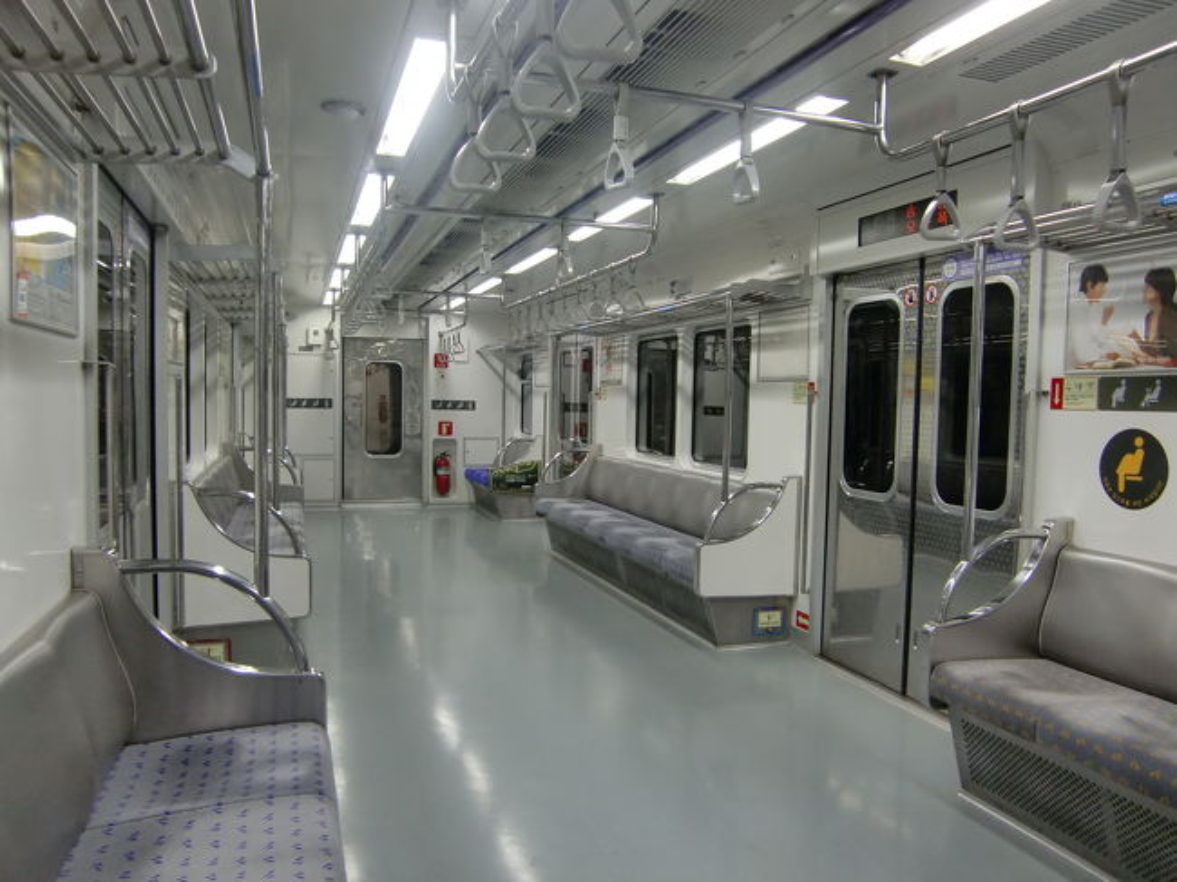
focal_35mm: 28
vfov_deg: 49.7
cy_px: 441
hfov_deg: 63.5
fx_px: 952
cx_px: 588
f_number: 2.6
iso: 250
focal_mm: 4.9
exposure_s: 1/60
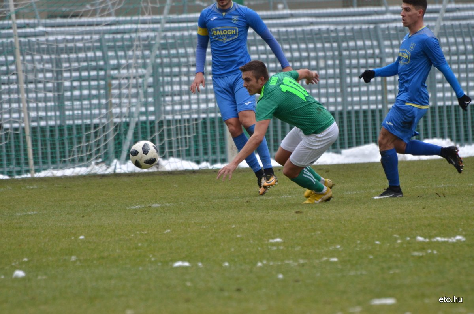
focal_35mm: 450
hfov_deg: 4.6
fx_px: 5913
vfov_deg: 3.0
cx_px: 237
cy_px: 157
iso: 500
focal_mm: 300
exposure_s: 1/640
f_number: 5.6
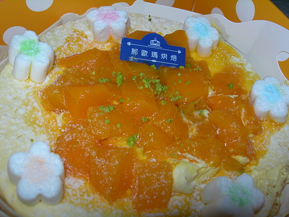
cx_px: 144
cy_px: 108
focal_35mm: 38
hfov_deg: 49.0
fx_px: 317
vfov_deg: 37.7
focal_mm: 7.8
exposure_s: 1/60.1
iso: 50
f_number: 4.8
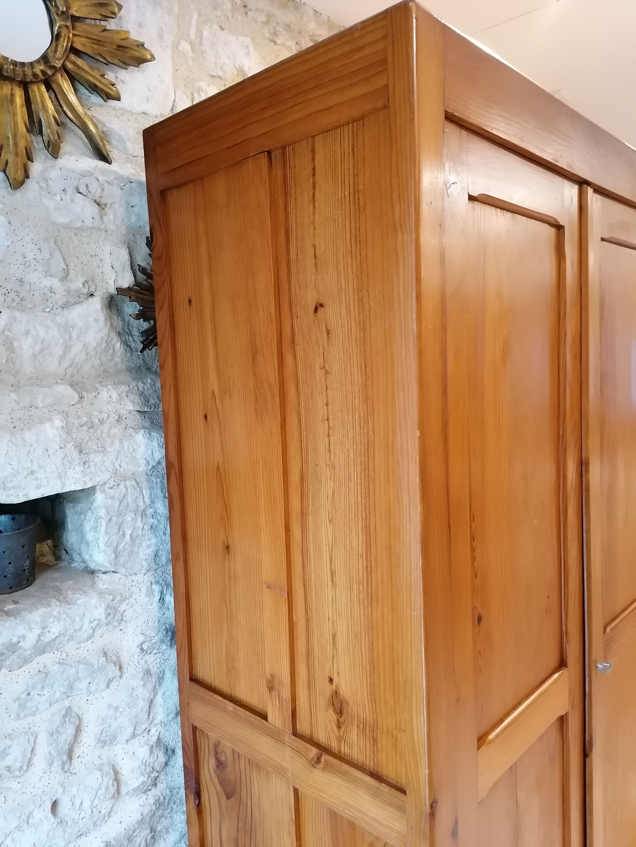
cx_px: 318
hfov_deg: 51.4
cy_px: 424
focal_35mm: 27
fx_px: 661
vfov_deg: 65.3
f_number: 1.8
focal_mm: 4.75
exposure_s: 1/20
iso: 640
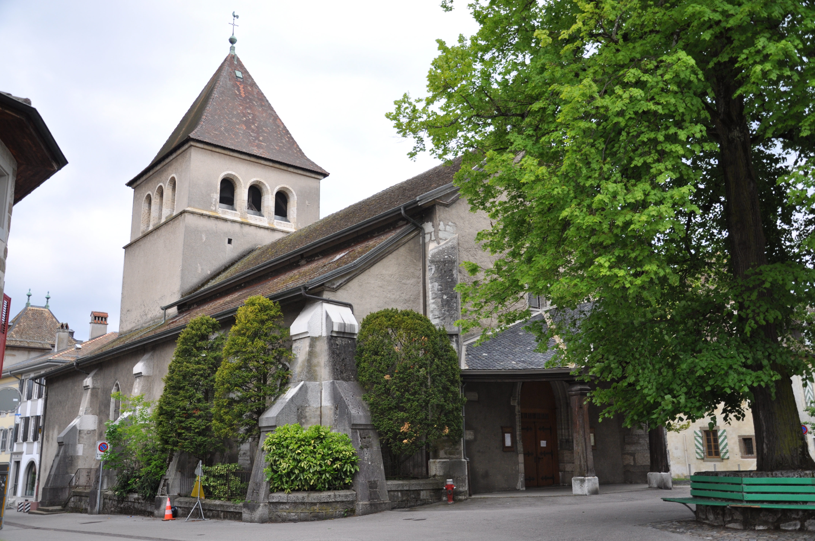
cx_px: 408
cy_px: 270
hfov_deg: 57.3
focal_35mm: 33
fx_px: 746
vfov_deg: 39.9
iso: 400
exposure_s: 1/100
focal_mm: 22
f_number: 5
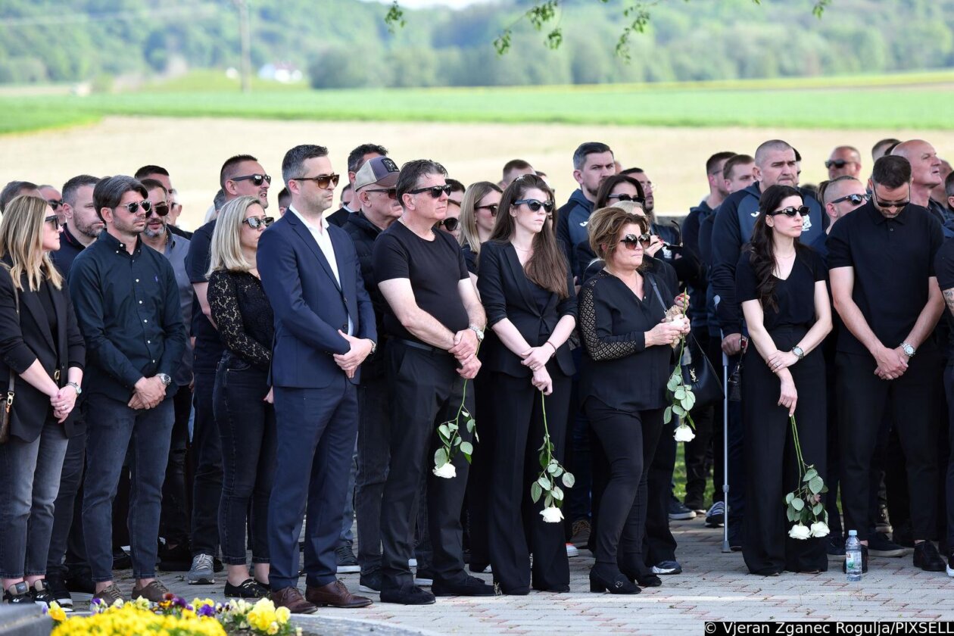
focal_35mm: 145
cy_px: 318
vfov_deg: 9.5
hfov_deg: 14.2
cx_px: 477
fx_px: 3842
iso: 400
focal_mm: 145
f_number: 5
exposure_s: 1/1000
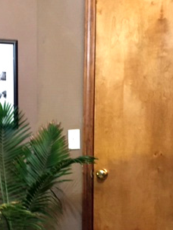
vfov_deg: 30.9
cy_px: 182
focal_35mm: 61
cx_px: 14
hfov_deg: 23.3
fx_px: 406
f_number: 2.2
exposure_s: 1/15
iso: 250
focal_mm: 4.15
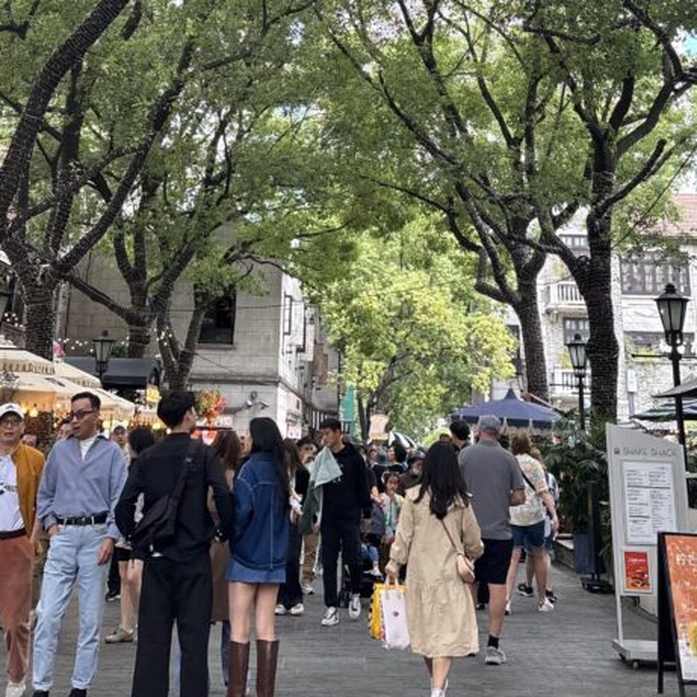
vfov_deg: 31.1
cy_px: 12
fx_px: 1162
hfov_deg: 33.4
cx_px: 334
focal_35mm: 51
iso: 125
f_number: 1.6
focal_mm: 5.96
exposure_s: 1/121
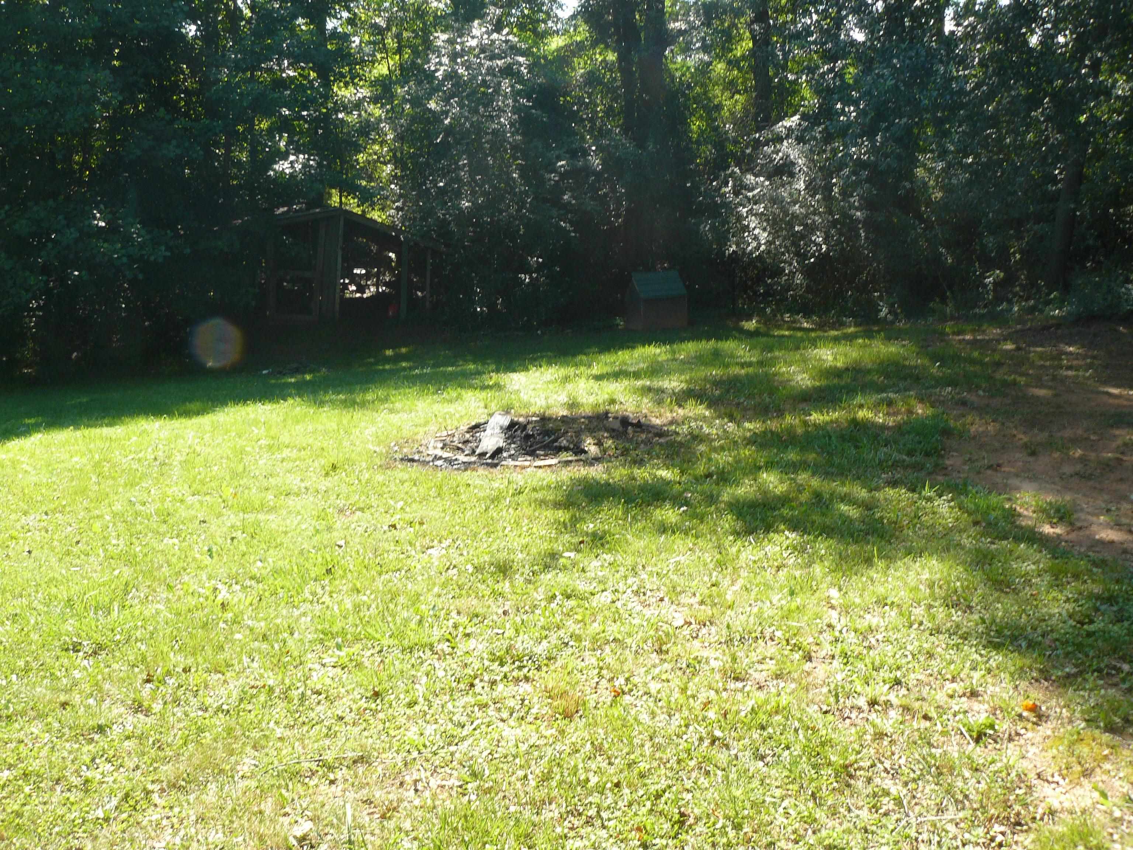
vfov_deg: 39.7
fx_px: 1178
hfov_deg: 51.4
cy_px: 425
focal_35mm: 36
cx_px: 566
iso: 100
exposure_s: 1/50
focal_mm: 6
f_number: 6.3
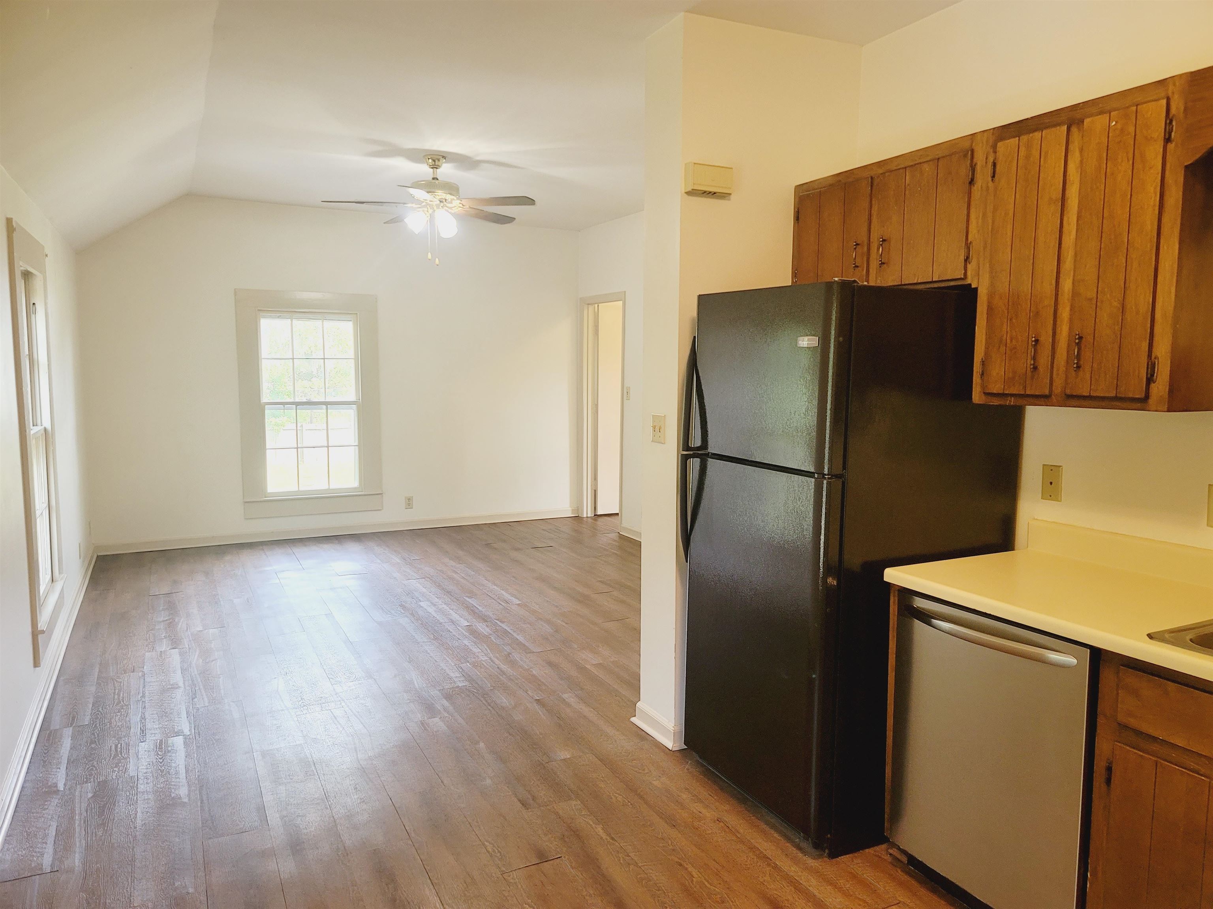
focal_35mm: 25
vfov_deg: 54.9
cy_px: 454
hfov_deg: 69.4
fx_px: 876
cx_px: 606
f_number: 1.8
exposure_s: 1/120
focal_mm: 7
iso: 250
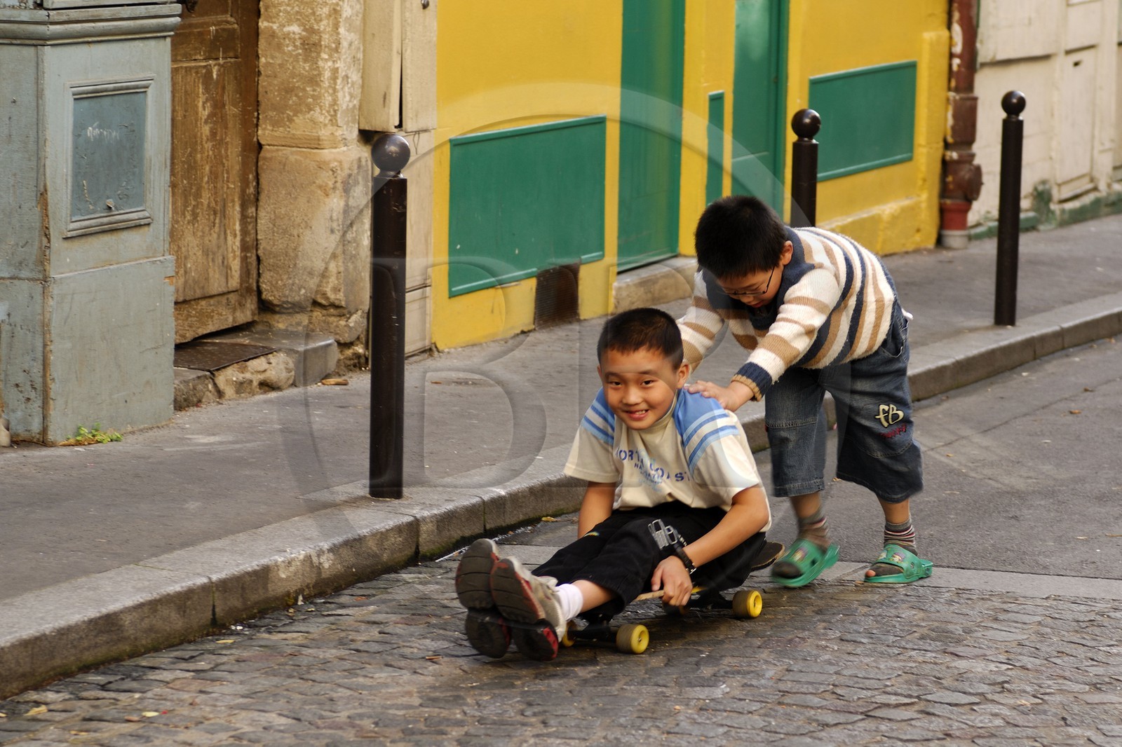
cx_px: 561
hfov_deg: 19.5
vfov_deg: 13.0
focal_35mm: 105
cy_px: 374
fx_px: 3272
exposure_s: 1/100
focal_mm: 70
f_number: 4
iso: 100
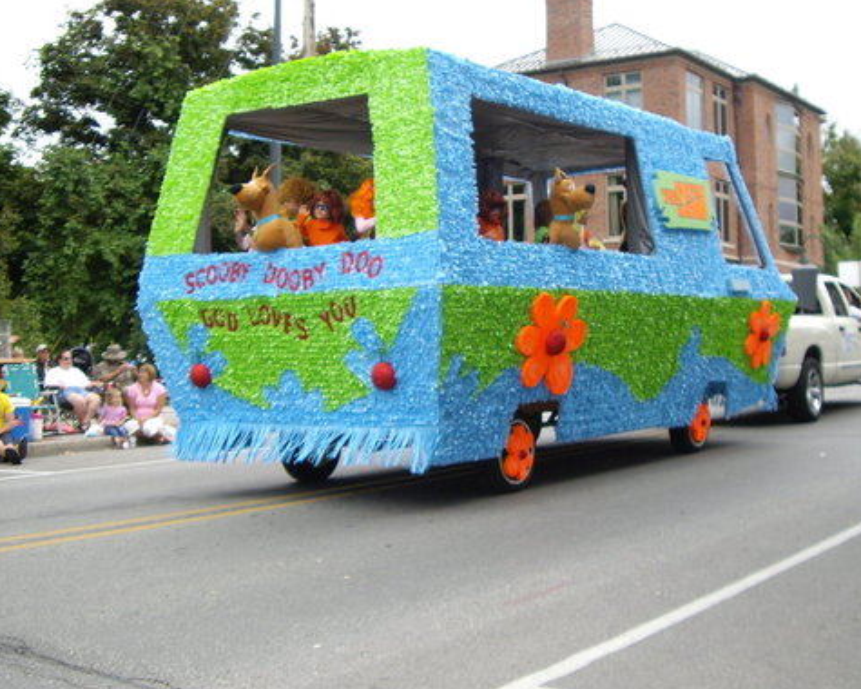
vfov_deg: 30.2
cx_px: 460
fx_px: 1274
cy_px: 299
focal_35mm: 50
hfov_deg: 37.3
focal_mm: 6.2
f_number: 2.7
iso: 100
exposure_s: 1/500
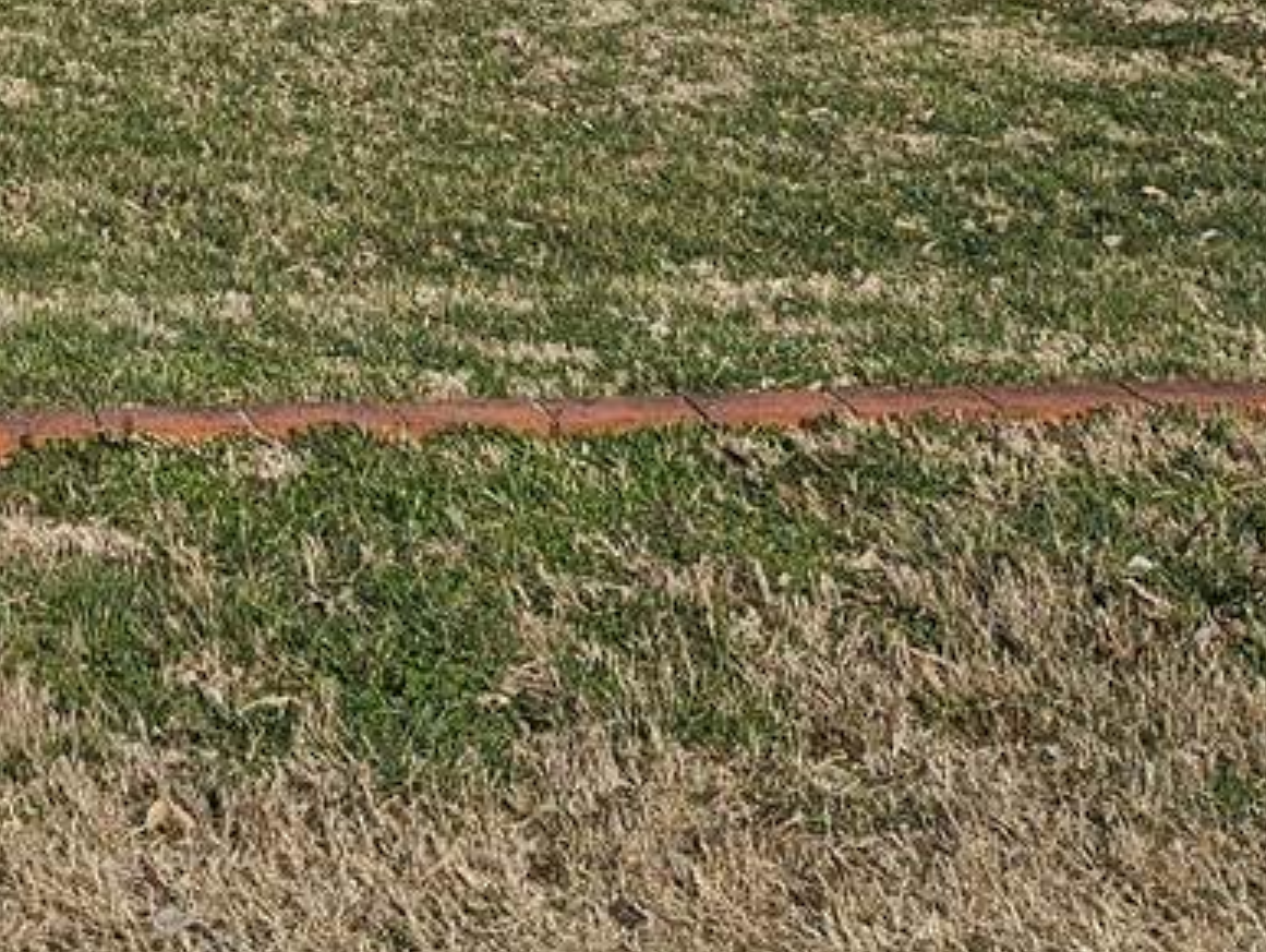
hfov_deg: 23.4
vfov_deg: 17.4
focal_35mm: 76
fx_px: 2782
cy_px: -494
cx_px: -268
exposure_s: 1/2105
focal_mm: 5.4
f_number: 1.8
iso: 25
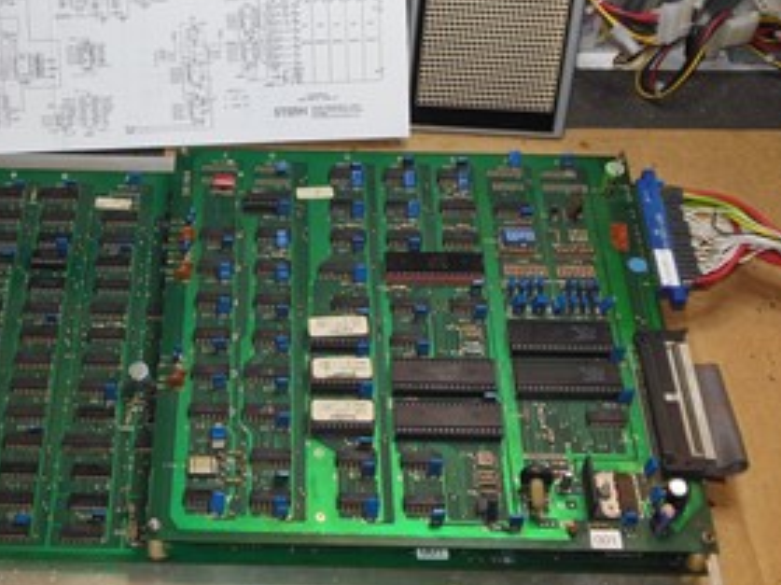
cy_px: 157
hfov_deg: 36.0
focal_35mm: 53
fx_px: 1195
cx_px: 286
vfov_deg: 27.2
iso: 125
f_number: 3.5
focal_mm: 6
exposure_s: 1/30
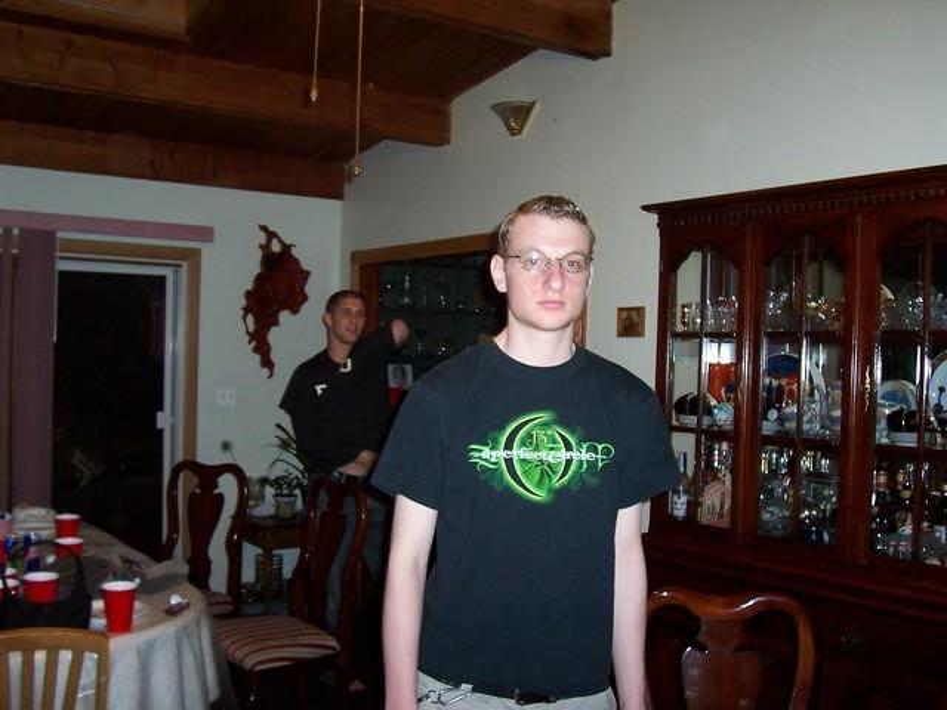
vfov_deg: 38.7
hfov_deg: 50.1
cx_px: 474
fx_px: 1012
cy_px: 355
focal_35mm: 37
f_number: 2.8
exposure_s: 1/60
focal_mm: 5.6
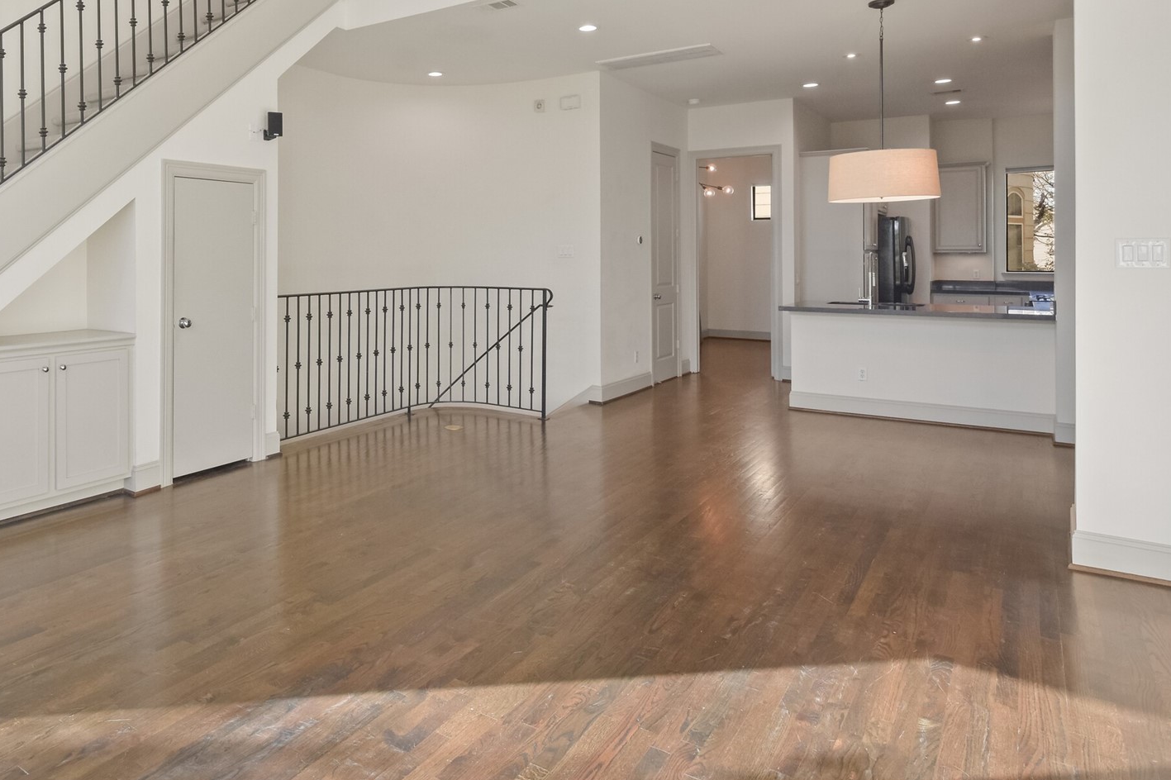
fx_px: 748
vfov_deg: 53.9
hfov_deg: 74.3
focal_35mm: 23
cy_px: 254
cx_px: 413
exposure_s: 1/50
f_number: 8
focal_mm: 10
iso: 400
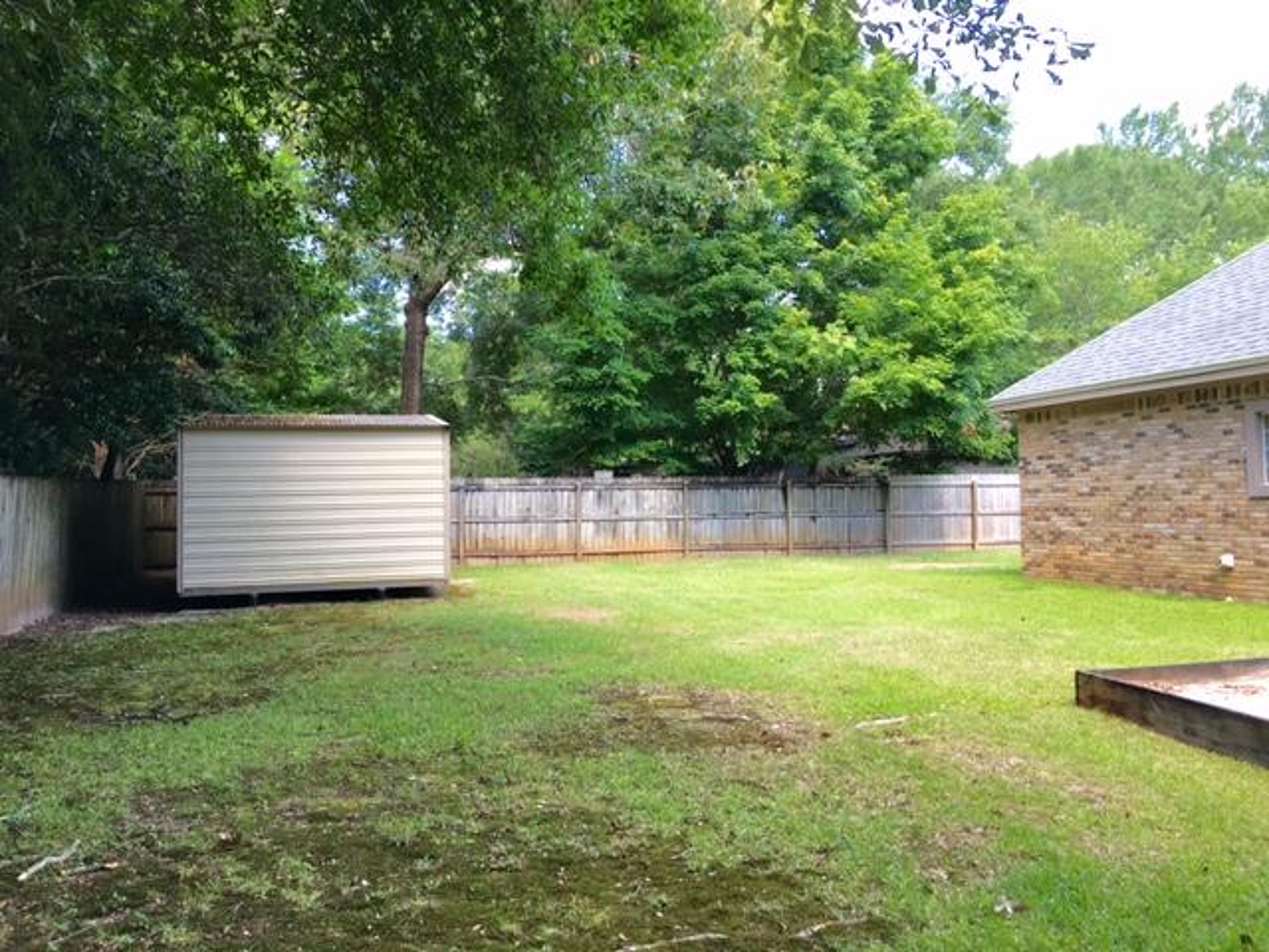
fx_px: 1063
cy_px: 476
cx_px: 634
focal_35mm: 29
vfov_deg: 48.2
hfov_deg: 61.7
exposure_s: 1/120
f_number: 2.2
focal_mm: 4.15
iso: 40
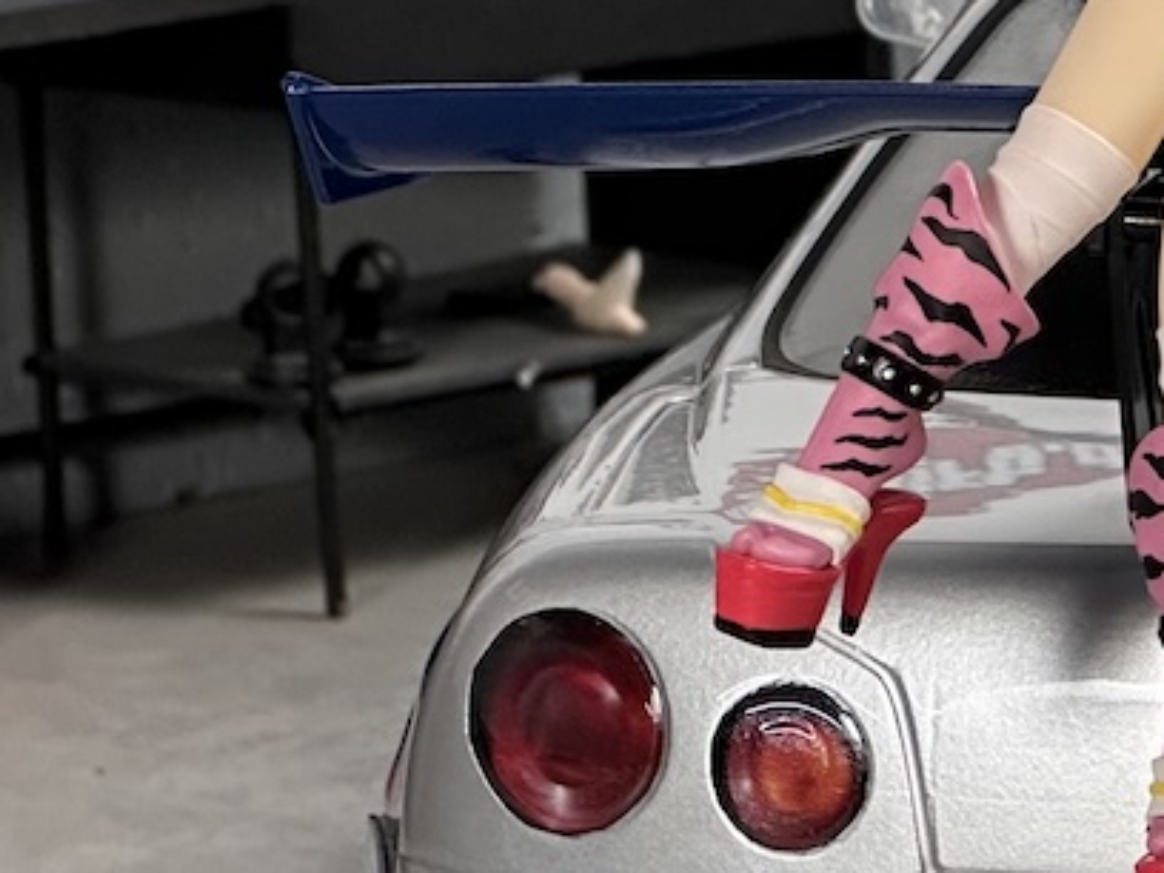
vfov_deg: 5.3
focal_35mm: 283
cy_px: 287
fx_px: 9516
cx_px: 1475
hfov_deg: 6.9
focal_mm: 9
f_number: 2.8
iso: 160
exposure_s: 1/100
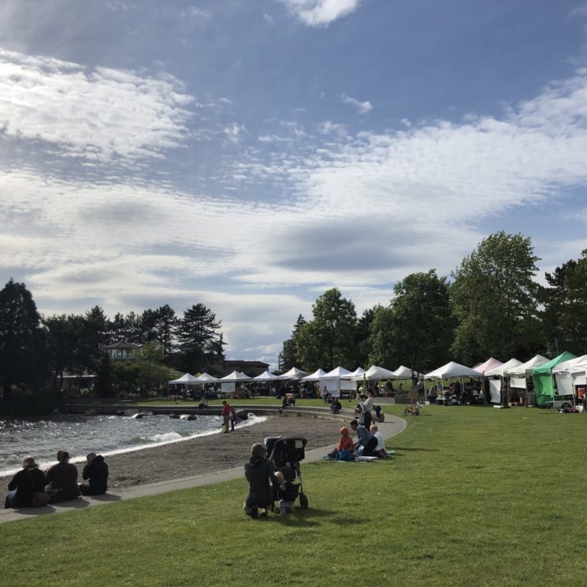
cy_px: 291
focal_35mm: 34
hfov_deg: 48.3
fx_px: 652
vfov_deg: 48.4
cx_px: 335
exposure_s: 1/6897
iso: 20
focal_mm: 4
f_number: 1.8
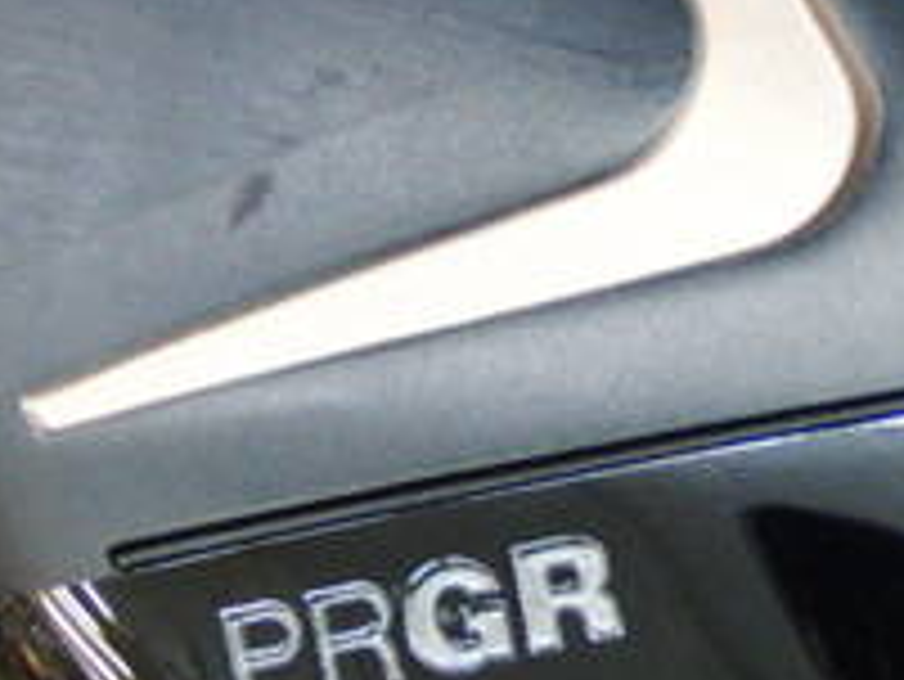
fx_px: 3083
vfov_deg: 12.6
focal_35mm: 118
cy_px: 302
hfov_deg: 16.5
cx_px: 819
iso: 400
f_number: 3.6
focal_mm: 6.42
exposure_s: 1/40
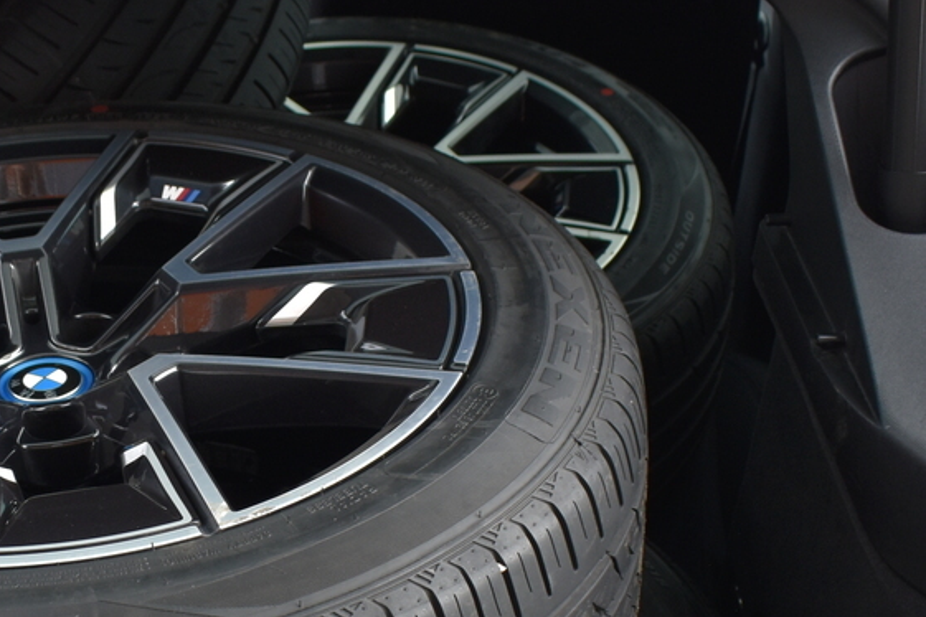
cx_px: 163
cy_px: 556
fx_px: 2006
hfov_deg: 25.5
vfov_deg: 17.2
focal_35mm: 78
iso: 220
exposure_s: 1/125
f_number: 5.6
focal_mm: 18
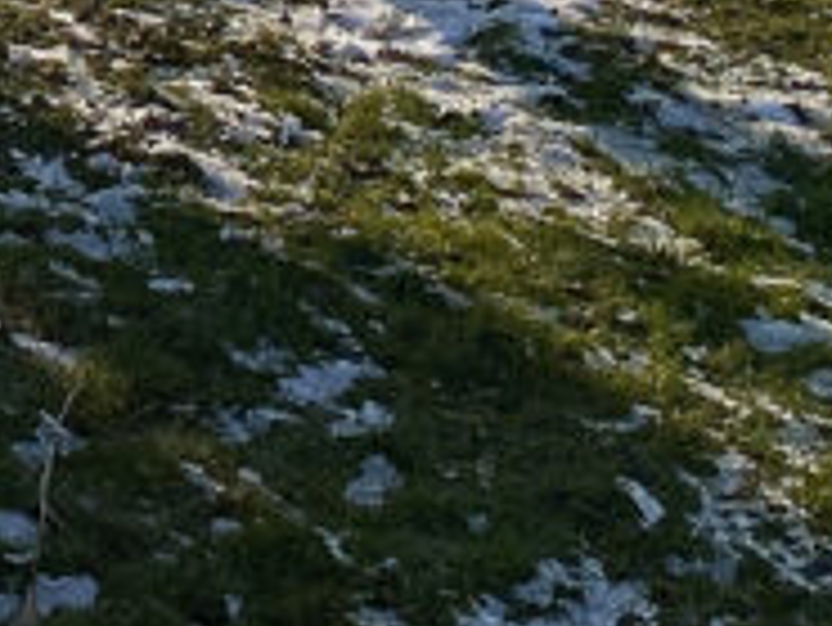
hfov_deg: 12.1
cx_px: -863
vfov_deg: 9.2
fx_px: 3463
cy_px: -883
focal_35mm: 144
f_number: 1.8
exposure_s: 1/6061
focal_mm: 4.25
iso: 32
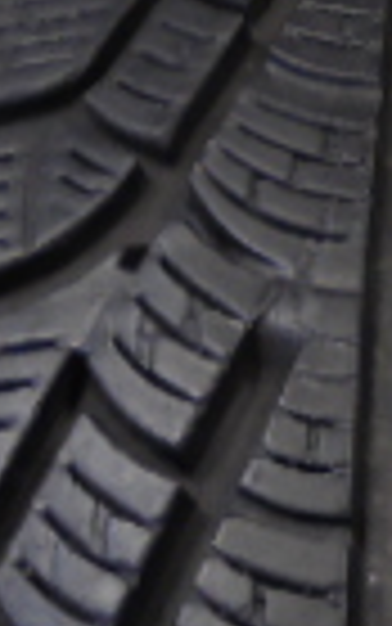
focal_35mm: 127
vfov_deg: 15.0
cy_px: -356
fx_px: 2169
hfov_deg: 10.1
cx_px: 487
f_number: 3.5
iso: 100
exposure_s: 1/30
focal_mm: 4.6
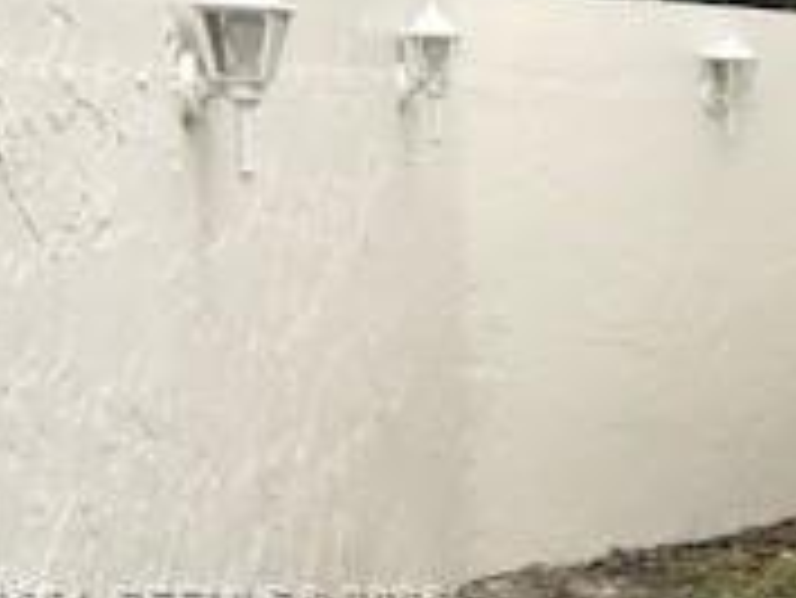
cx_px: 1268
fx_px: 2324
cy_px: 602
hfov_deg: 17.1
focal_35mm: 101
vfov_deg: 14.4
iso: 20
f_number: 1.8
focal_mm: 3.99
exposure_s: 1/699
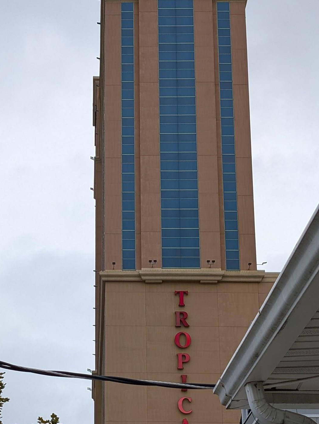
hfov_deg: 18.4
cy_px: 245
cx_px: 81
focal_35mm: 80
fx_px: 981
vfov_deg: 24.4
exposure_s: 1/1748
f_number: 1.68
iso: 30
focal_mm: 6.9
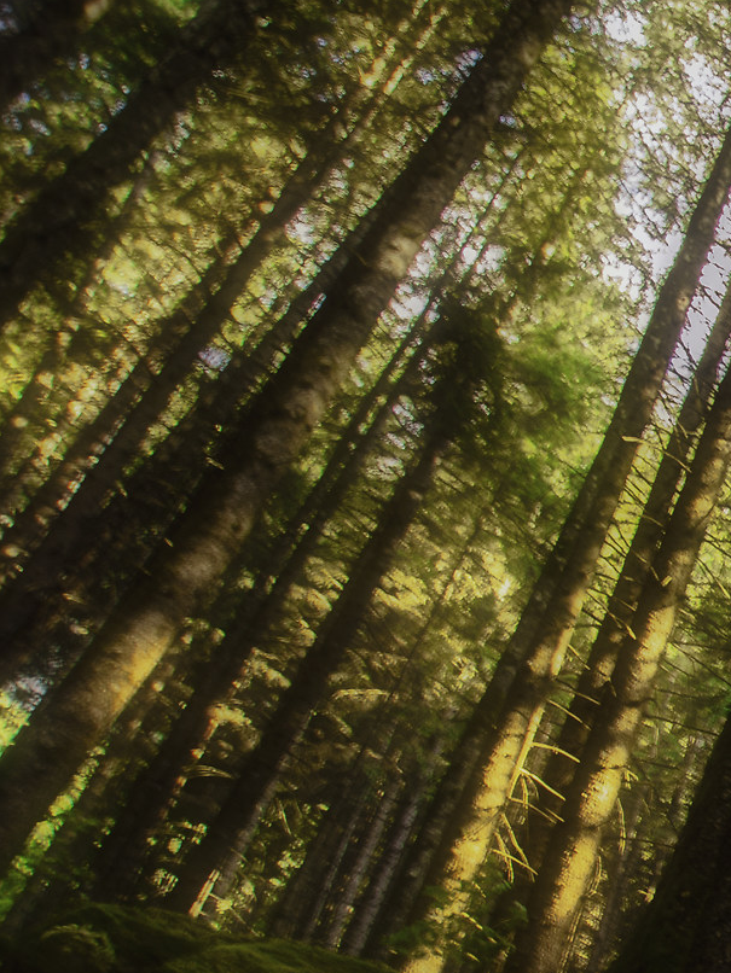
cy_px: 696
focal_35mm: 43
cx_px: 1449
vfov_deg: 42.8
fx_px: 1210
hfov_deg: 19.5
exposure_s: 1/8
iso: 100
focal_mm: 10
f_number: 6.3
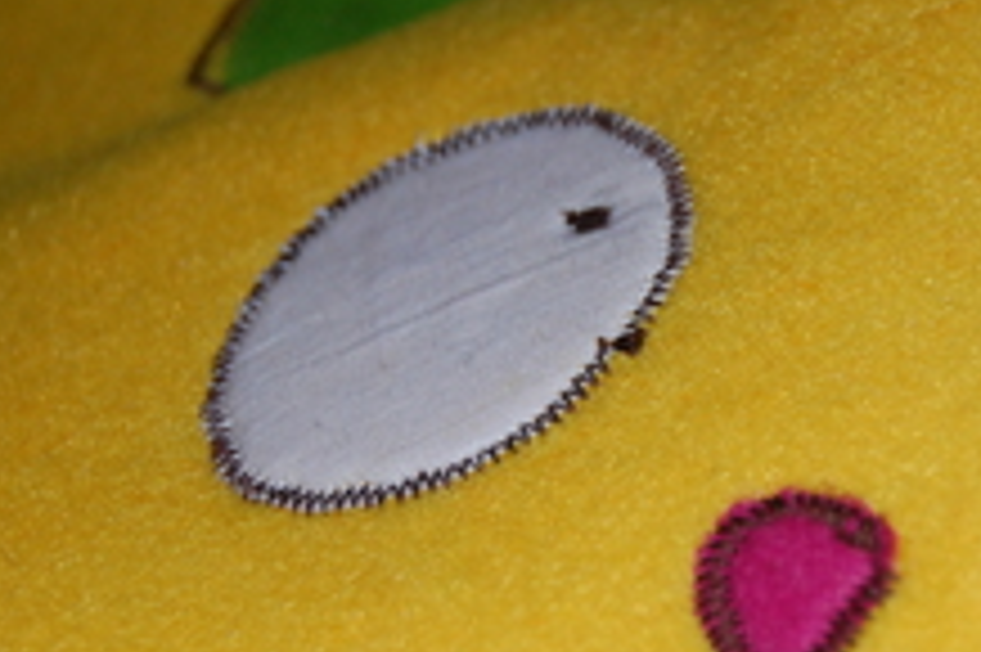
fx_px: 3786
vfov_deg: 9.8
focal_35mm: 139
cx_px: 824
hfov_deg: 14.7
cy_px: 420
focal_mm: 45
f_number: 5.3
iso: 400
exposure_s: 1/60
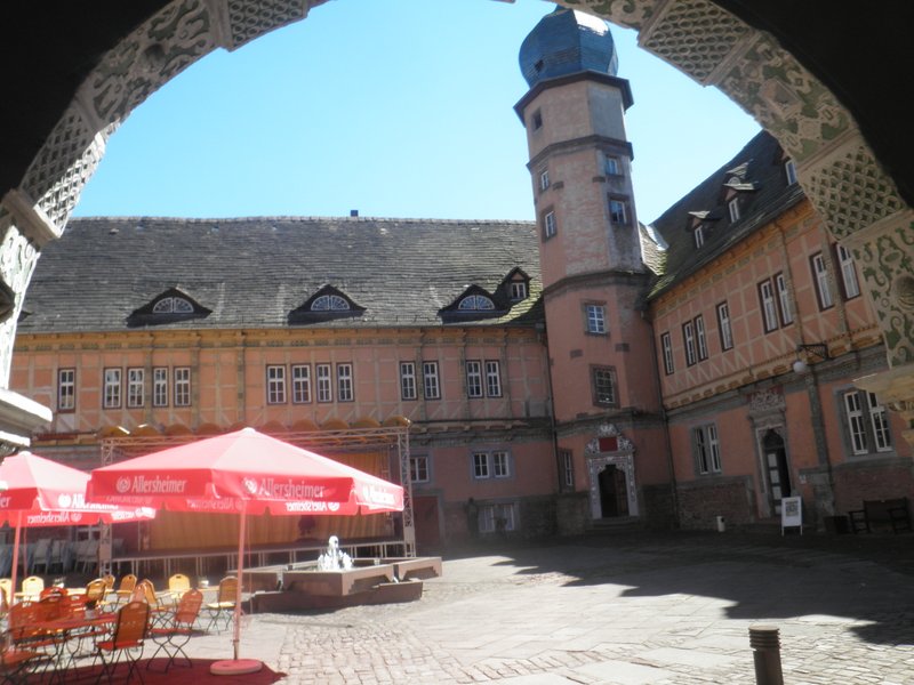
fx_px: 739
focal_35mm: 28
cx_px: 457
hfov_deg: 63.4
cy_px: 342
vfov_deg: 49.7
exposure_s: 1/50
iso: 64
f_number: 8.3
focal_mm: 5
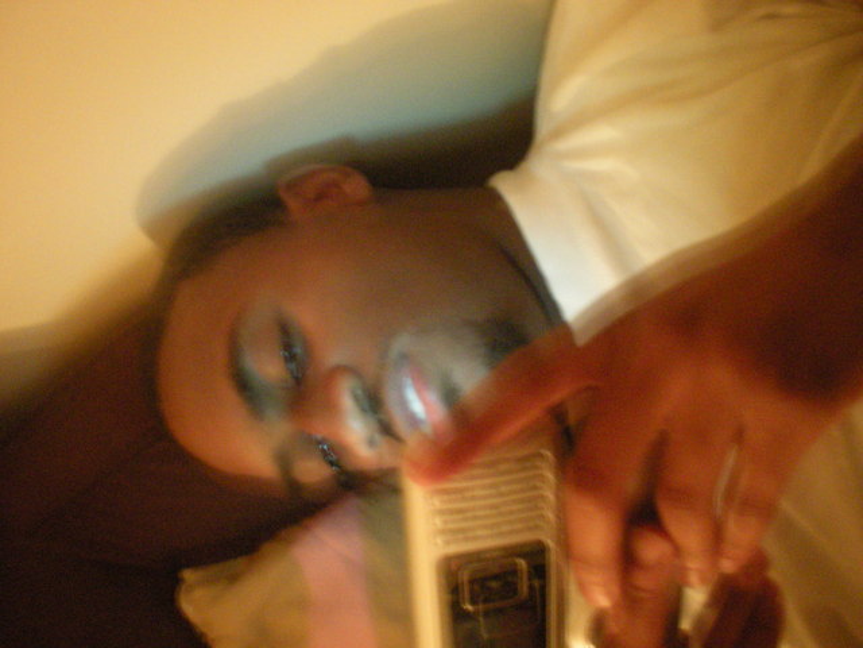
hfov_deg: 49.0
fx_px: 947
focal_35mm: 38
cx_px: 432
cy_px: 324
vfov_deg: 37.7
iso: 636
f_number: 3.1
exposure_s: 1
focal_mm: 6.3
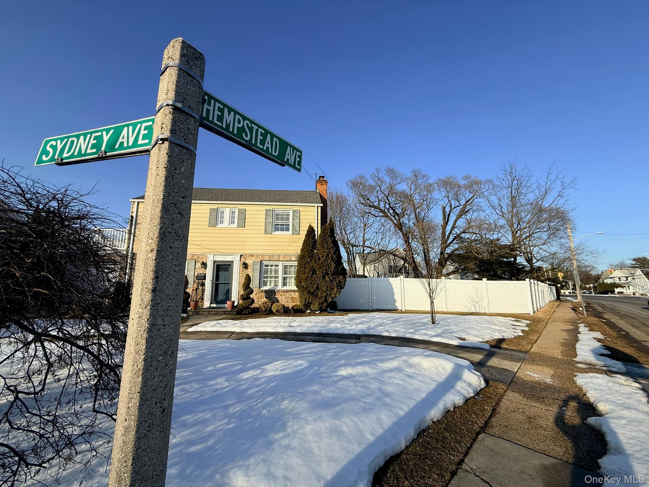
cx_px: 324
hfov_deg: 102.1
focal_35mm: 14
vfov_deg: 85.7
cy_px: 244
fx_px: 262
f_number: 2.2
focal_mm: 2.22
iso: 50
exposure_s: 1/2165
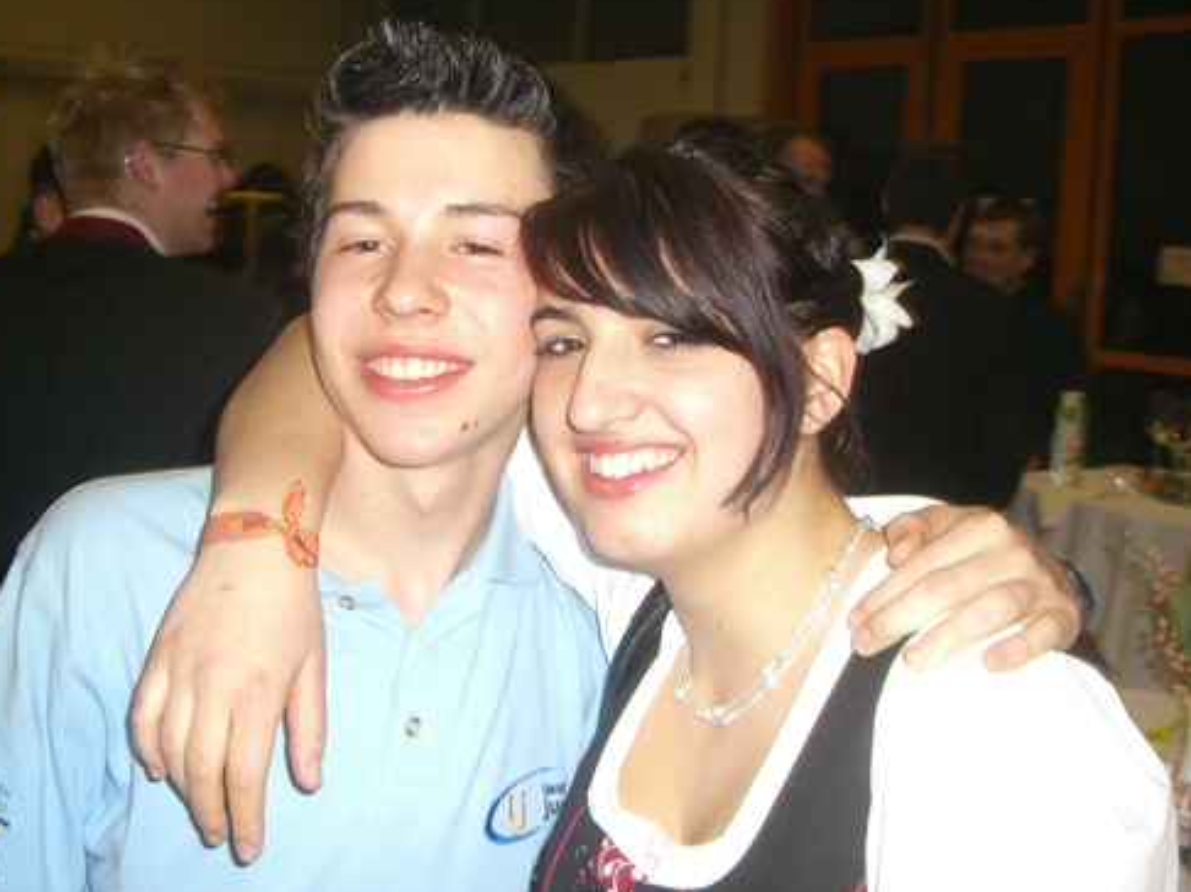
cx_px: 493
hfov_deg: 41.1
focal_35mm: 46
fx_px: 1582
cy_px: 366
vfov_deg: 31.4
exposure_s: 1/60
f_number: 2.7
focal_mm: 6.2
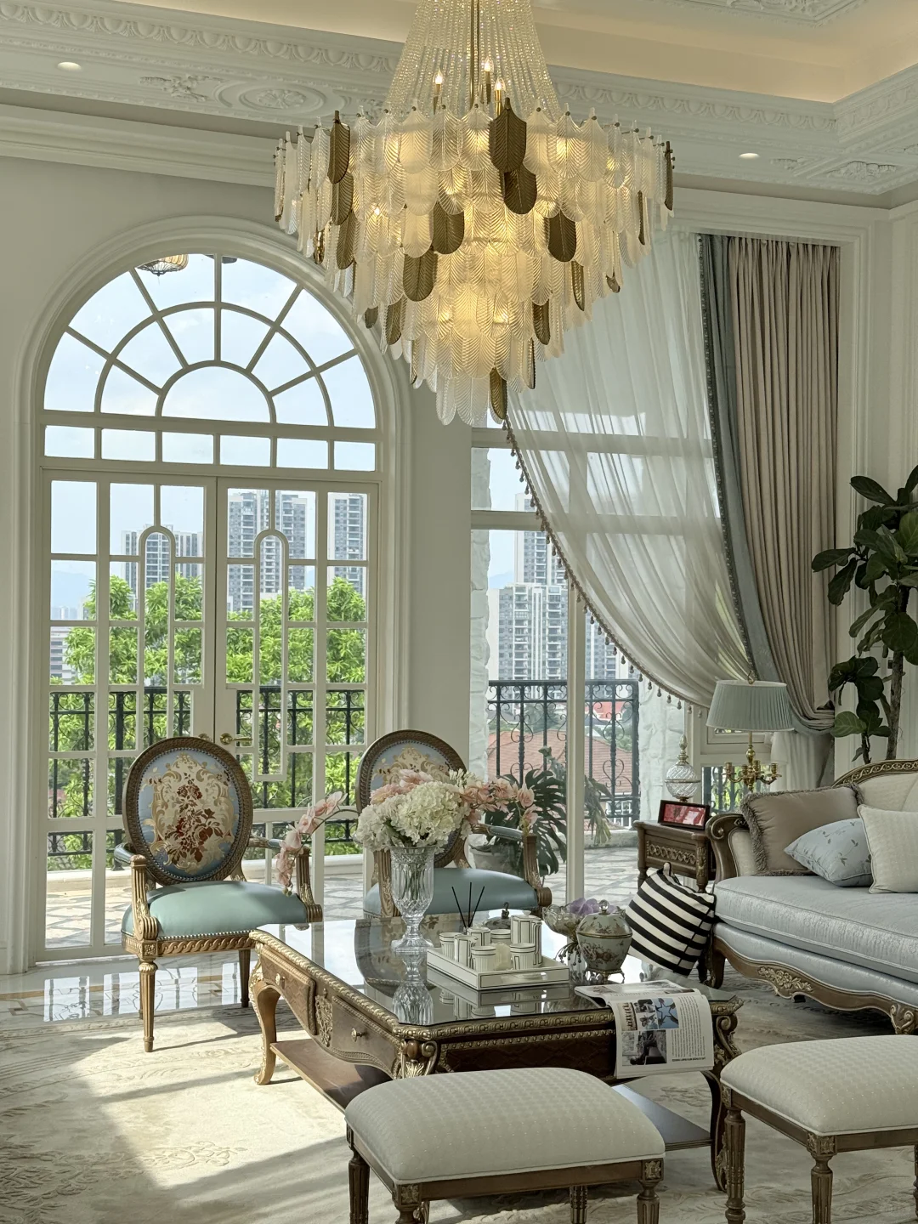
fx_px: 1697
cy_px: 612
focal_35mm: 48
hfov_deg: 30.3
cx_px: 459
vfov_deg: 39.7
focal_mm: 6.76
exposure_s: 1/1264
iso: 64
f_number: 1.78
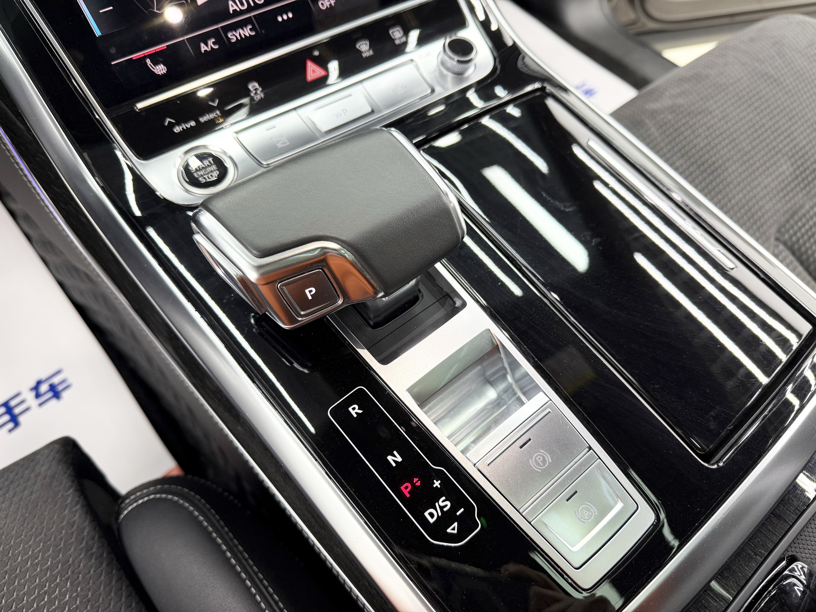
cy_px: 306
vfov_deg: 56.8
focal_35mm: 24
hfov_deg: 71.6
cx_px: 408
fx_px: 566
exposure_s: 1/50
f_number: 1.78
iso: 125
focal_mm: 6.76
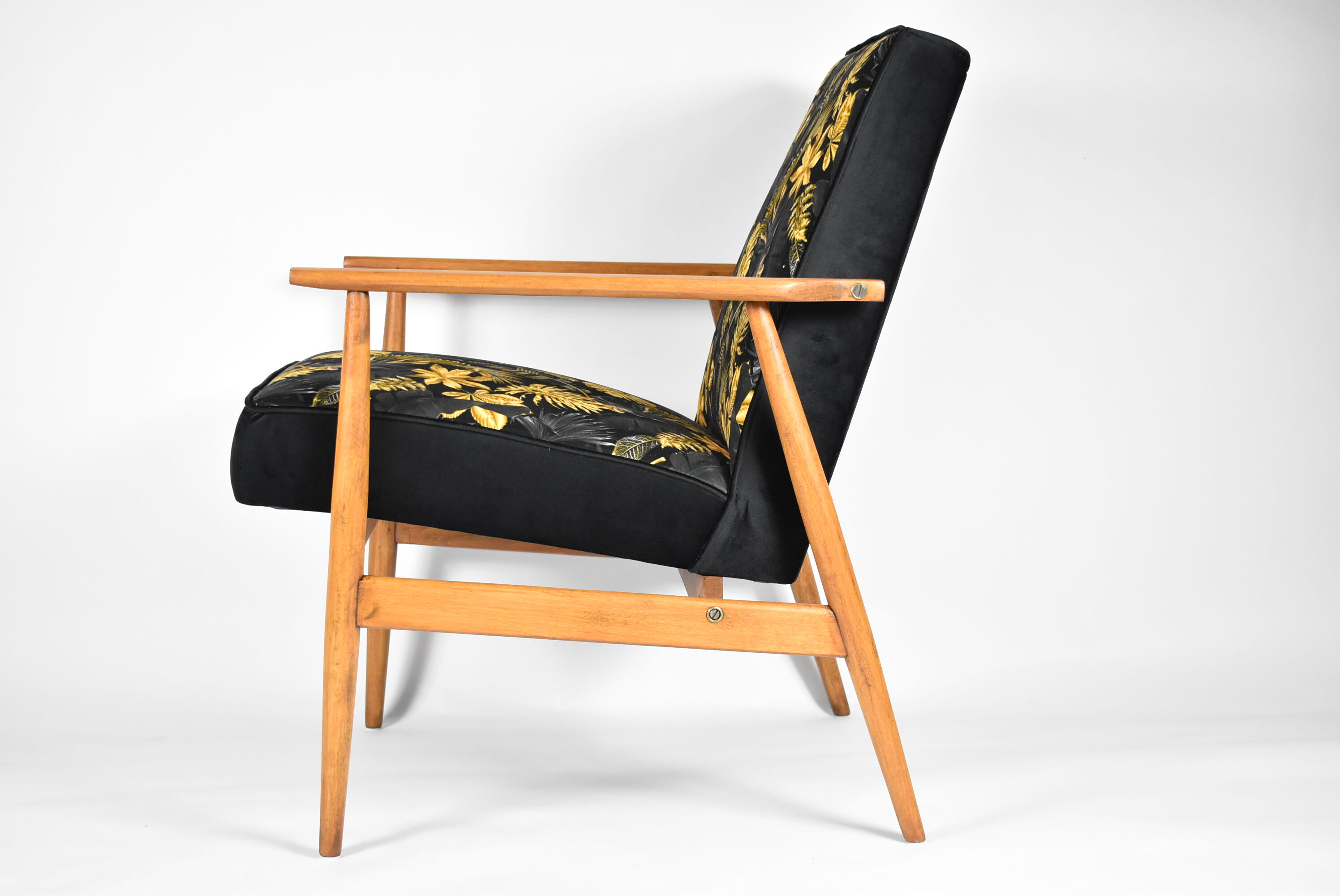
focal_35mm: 57
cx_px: 670
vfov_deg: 23.8
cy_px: 448
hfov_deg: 35.0
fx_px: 2123
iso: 2200
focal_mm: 38
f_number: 4.8
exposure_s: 1/125
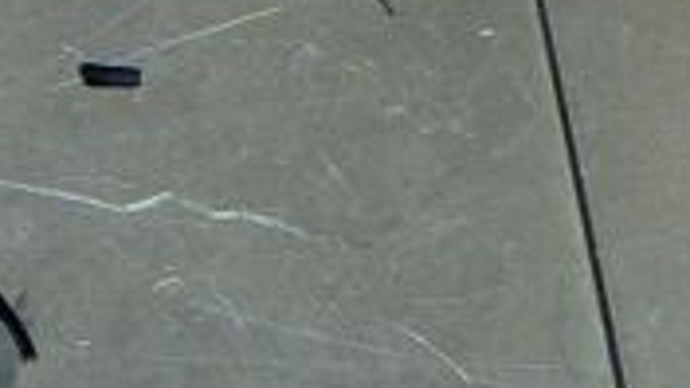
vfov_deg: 7.0
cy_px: 807
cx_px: -694
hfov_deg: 11.5
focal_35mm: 168
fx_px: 3074
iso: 200
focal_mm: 6.3
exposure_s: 1/20
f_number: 2.8
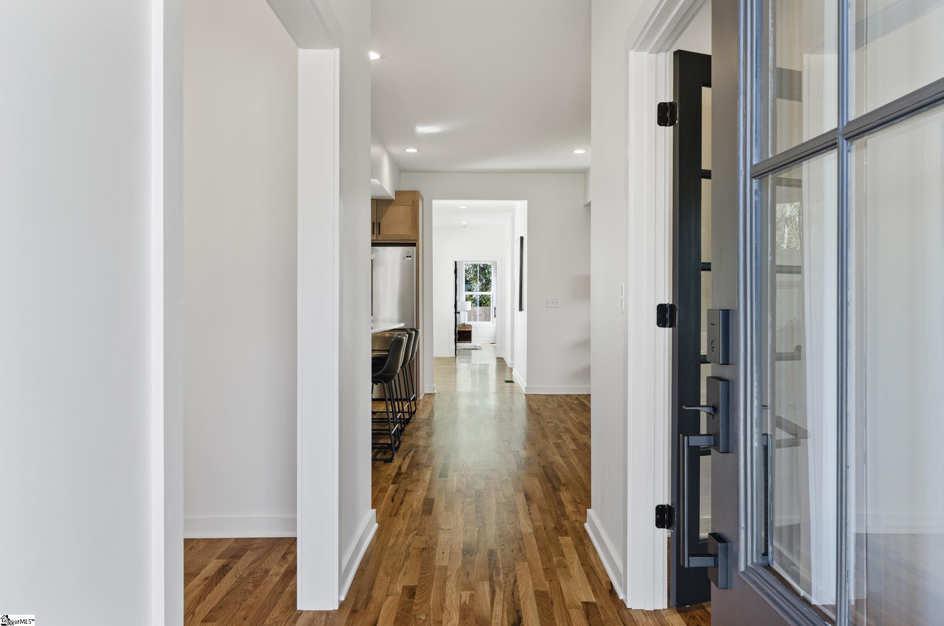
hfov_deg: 62.0
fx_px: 785
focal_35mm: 30
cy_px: 313
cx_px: 472
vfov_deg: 43.4
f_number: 9
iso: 100
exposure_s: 1/1.67
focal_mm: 20
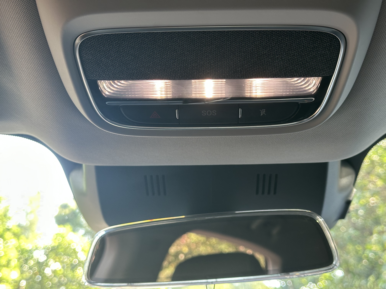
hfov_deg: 39.7
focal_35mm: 48
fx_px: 535
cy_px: 144
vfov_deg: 30.3
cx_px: 193
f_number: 1.78
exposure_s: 1/60
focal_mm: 6.86
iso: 160
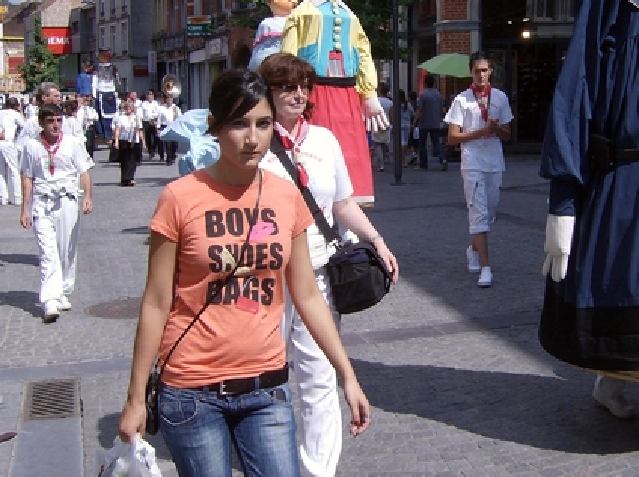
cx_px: 419
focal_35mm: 51
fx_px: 939
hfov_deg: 37.2
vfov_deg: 28.2
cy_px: 143
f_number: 4.7
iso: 100
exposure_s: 1/722
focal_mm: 6
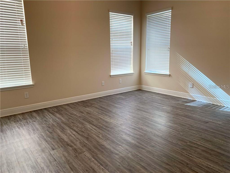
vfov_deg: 53.1
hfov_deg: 67.3
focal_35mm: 26
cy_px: 86
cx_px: 115
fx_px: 173
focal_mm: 4.25
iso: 100
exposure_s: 1/75
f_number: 1.8
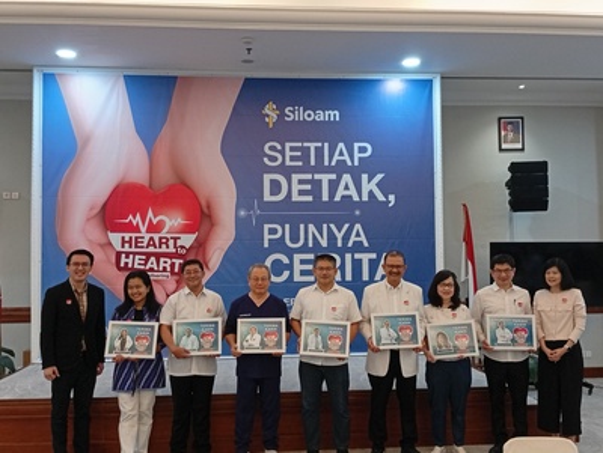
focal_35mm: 40
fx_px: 698
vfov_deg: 36.0
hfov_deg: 46.7
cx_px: 302
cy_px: 226
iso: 308
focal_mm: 3.98
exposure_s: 1/30
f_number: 1.8
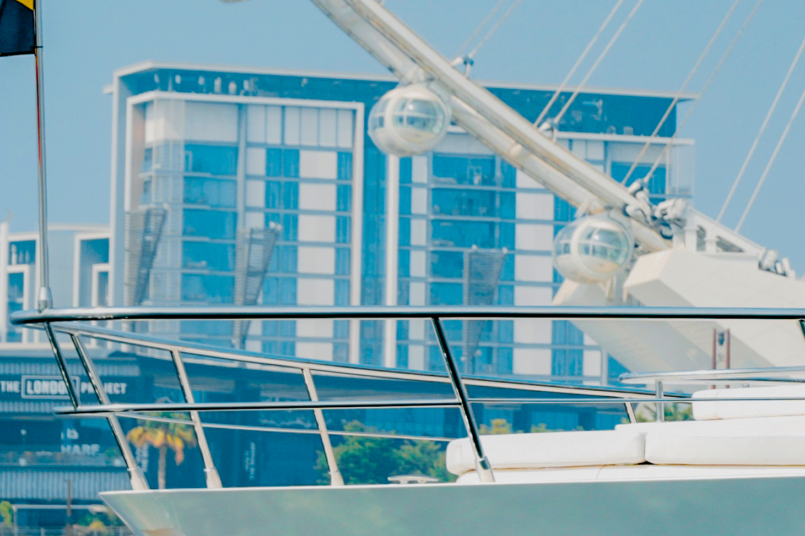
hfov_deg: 8.2
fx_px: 5285
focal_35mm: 236
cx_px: 1684
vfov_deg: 5.8
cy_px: 211
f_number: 4.5
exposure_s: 1/800
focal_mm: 49.5
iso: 80
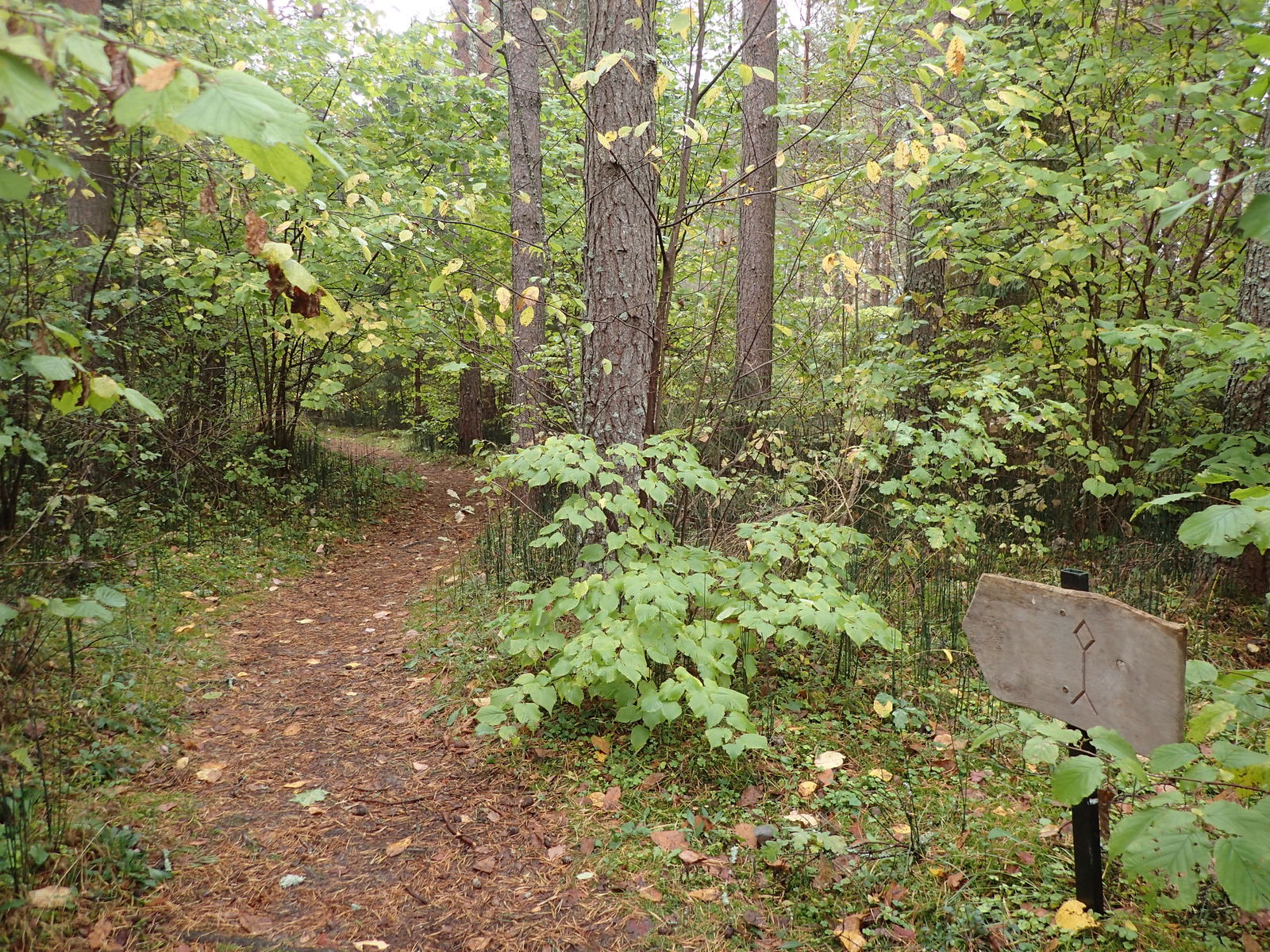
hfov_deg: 69.4
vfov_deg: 54.9
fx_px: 917
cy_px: 476
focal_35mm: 25
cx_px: 635
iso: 100
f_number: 2
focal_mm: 4.5
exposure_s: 1/100
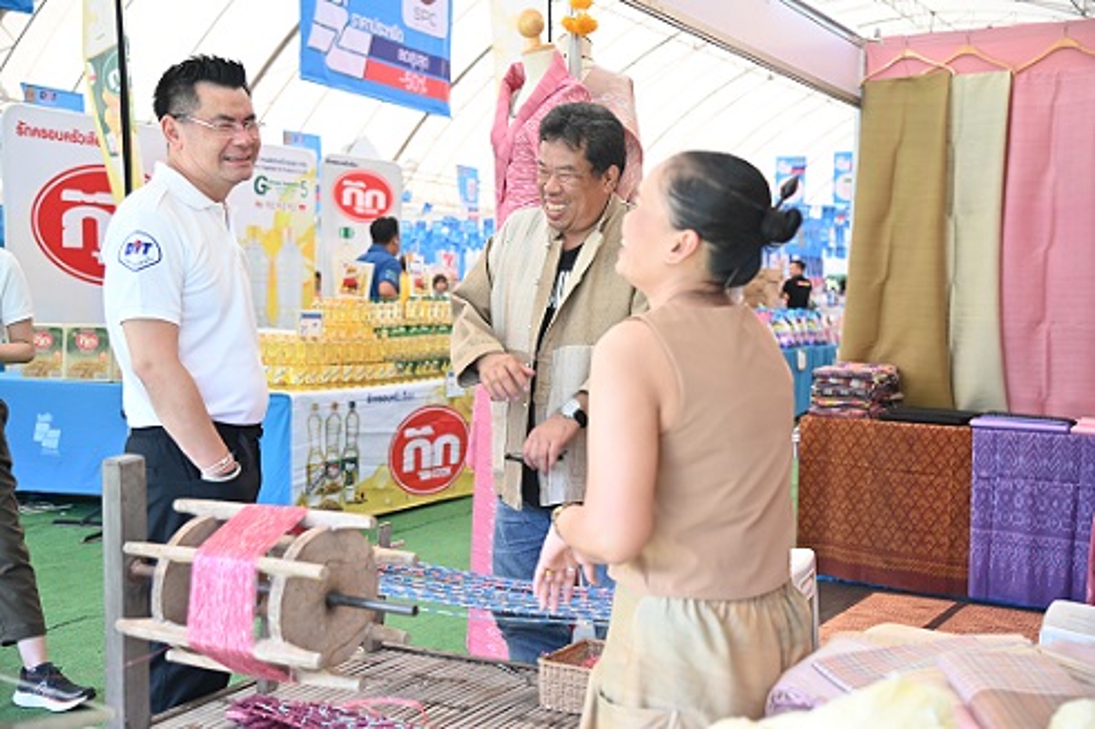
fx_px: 1399
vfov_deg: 29.2
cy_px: 364
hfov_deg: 42.8
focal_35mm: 46
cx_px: 548
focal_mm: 46
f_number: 4
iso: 1000
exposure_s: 1/250
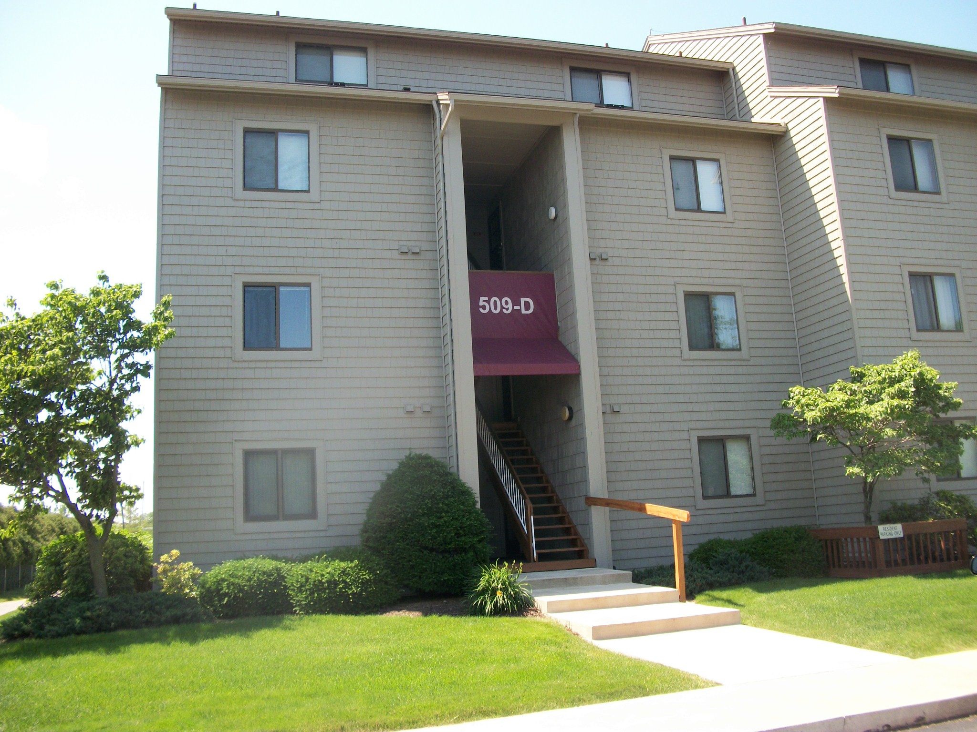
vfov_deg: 44.2
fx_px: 903
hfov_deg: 56.8
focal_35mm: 32
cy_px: 366
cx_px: 488
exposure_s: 1/60
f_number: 8.8
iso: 80
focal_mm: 5.7
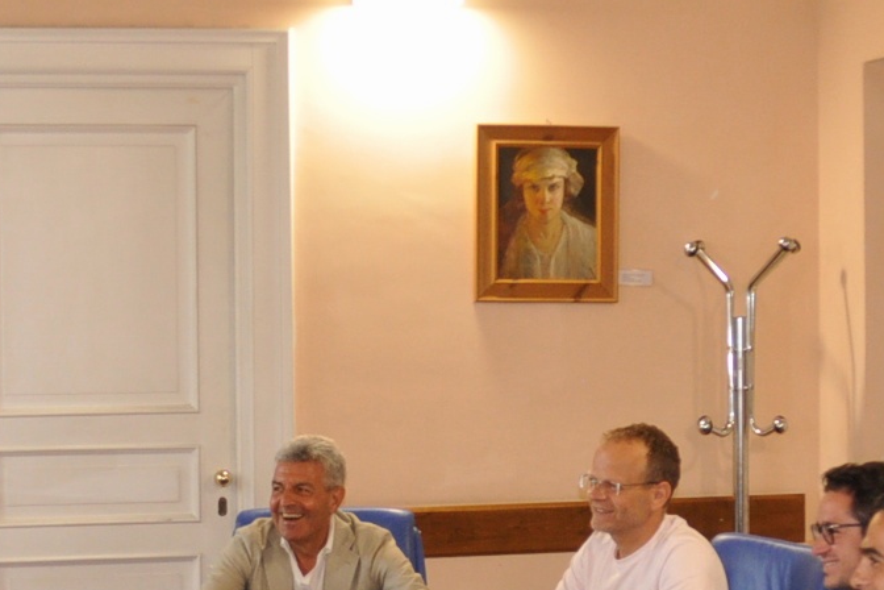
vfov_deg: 15.8
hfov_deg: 23.6
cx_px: 403
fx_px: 2112
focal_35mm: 86
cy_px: 494
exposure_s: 1/80
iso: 640
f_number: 4
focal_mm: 18
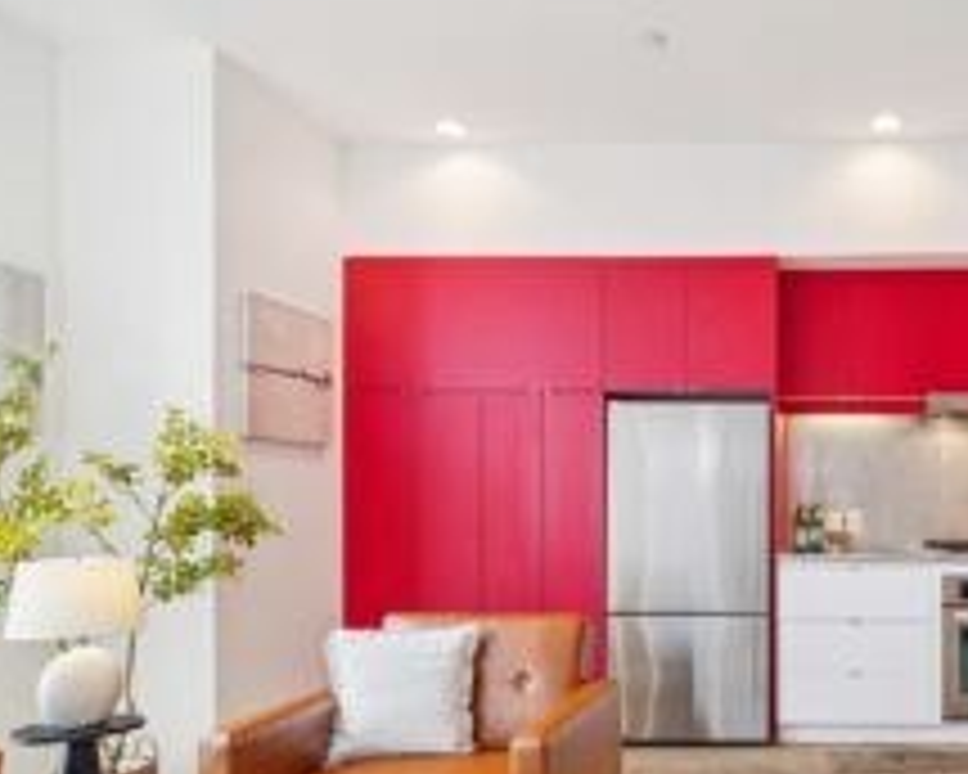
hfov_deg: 56.9
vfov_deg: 50.4
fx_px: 802
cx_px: 797
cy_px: 529
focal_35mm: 28
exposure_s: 1/25
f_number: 8
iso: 1600
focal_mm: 16
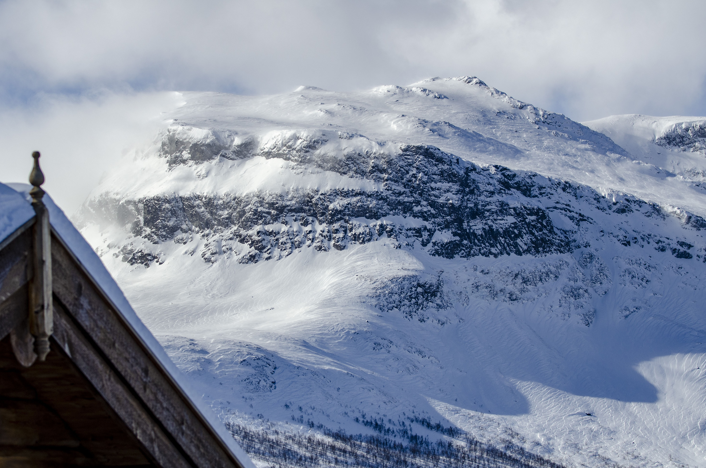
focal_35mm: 140
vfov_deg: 9.8
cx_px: 316
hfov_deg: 14.7
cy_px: 258
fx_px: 2740
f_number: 7.1
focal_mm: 80
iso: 125
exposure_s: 1/800
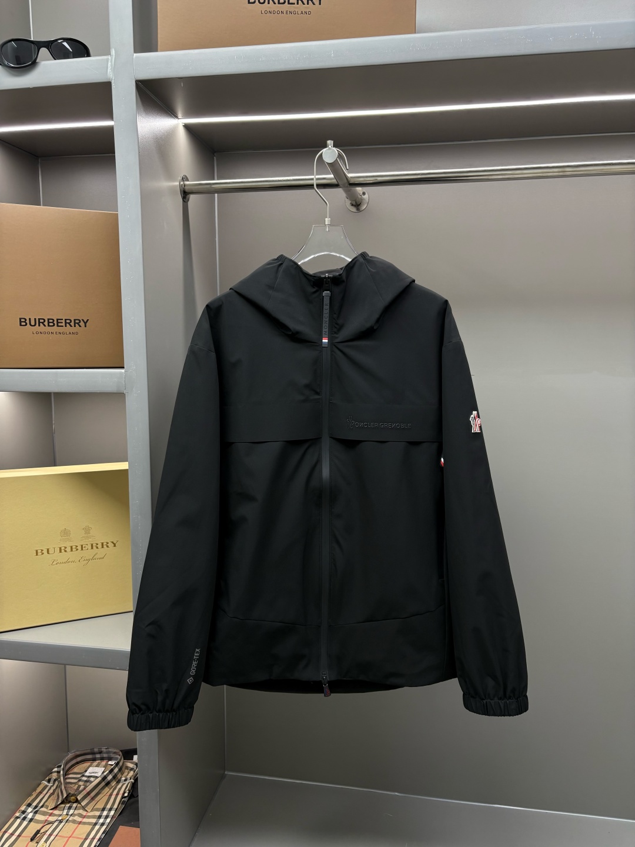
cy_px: 424
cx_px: 318
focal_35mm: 26
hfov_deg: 53.1
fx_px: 636
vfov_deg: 67.3
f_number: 1.6
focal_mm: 5.96
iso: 80
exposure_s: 1/122
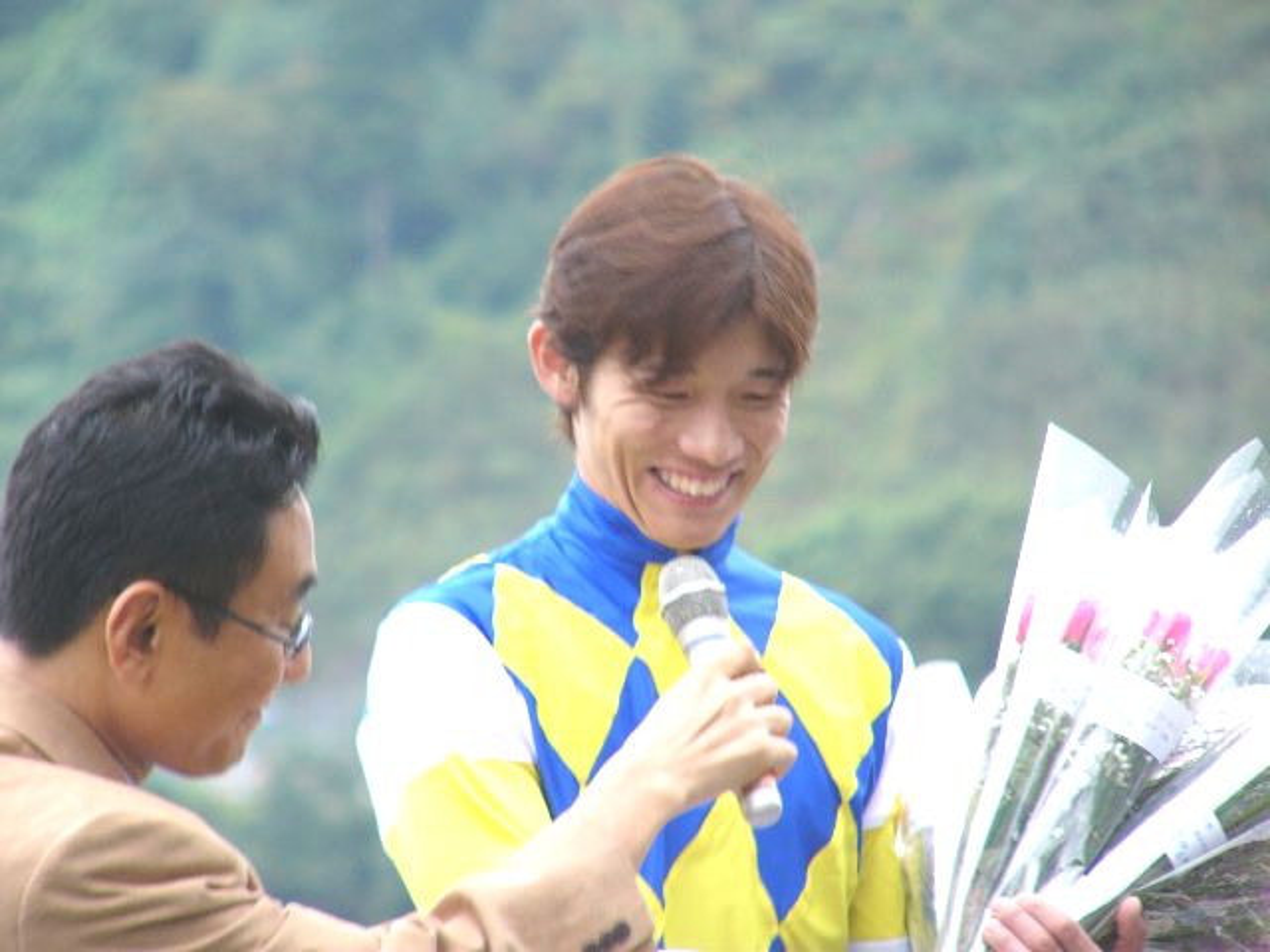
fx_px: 13244
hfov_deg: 5.5
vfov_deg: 4.1
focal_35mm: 361
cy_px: 476
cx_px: 635
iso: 50
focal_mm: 60.1
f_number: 2.8
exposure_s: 1/50
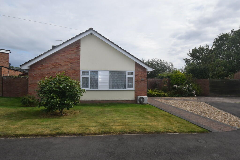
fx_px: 150
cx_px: 120
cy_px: 80
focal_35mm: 22
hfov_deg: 77.3
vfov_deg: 56.2
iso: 200
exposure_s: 1/400
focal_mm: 15
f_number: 10
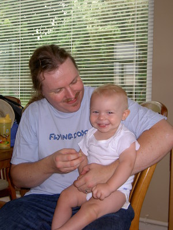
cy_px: 115
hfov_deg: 30.9
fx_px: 313
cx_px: 86
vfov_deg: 40.4
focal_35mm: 47
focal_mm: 7.7
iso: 50
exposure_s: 1/60
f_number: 3.4
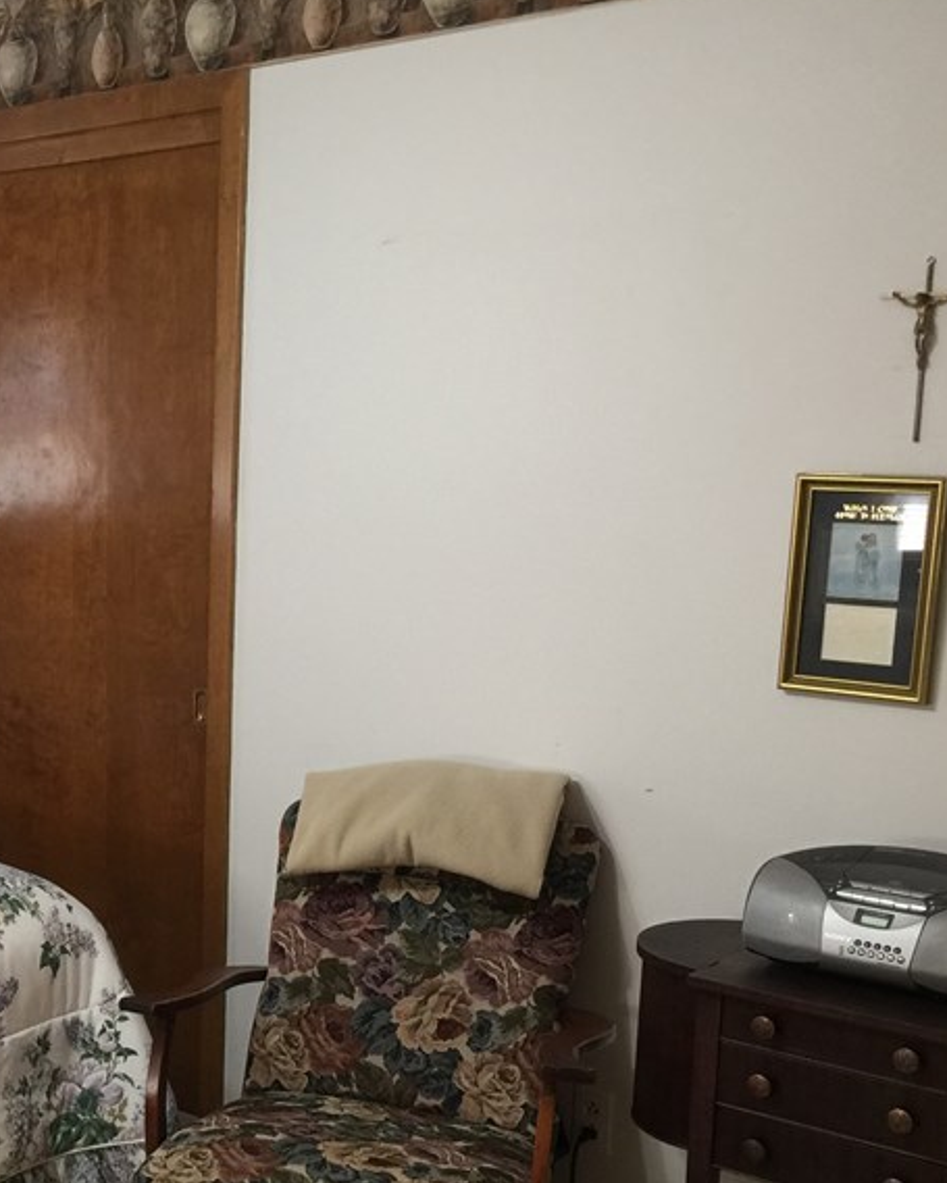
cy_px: 785
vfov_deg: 36.3
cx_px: -27
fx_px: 1785
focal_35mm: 51
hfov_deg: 27.7
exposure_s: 1/15
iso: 50
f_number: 2.2
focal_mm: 4.15
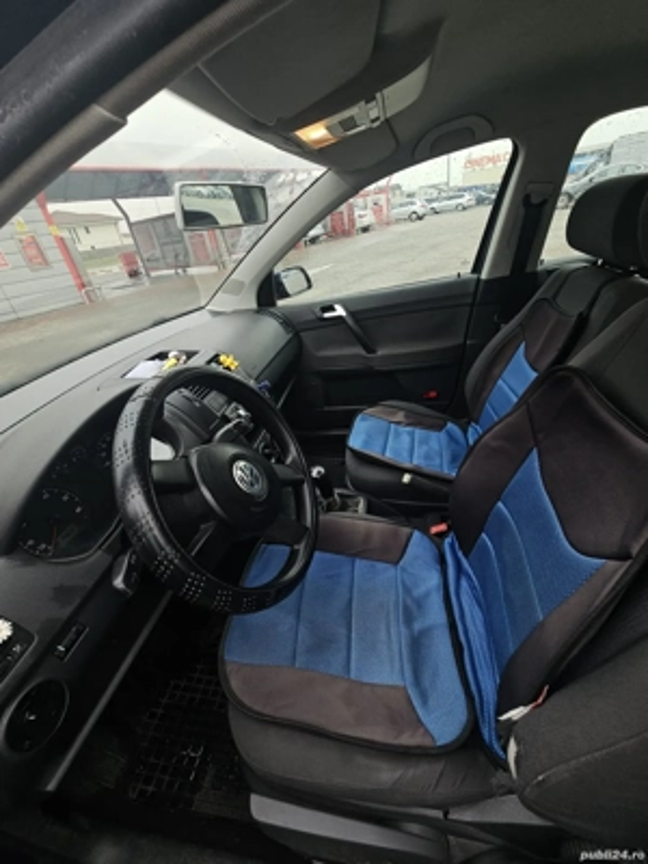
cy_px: 432
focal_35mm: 13
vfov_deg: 106.2
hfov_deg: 89.9
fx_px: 324
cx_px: 324
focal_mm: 2.2
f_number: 2.2
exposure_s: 1/100
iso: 64
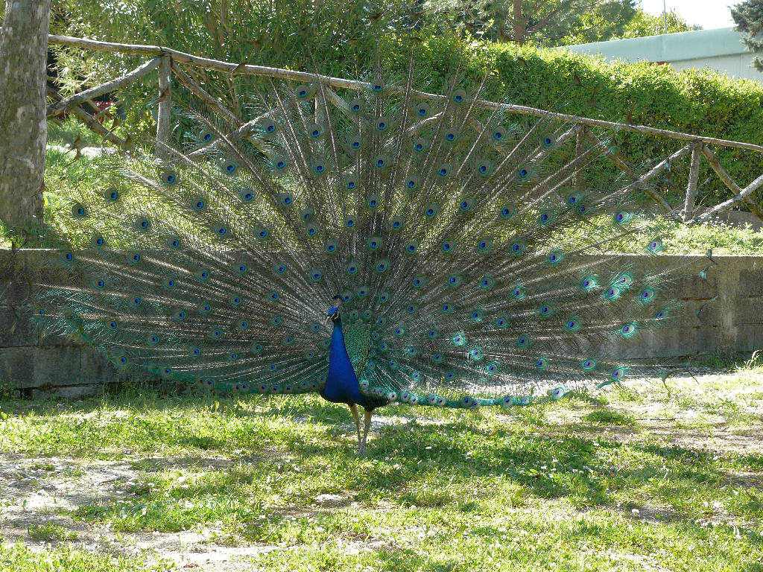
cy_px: 286
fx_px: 1697
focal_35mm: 77
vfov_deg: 19.1
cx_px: 382
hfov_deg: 25.3
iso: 100
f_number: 4
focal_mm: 16.2
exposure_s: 1/125
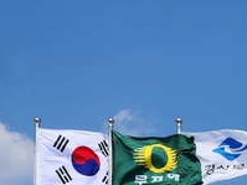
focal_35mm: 104
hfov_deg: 18.9
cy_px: 326
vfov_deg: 13.0
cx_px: 165
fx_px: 742
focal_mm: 6.4
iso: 12
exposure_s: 1/2082
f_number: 1.8
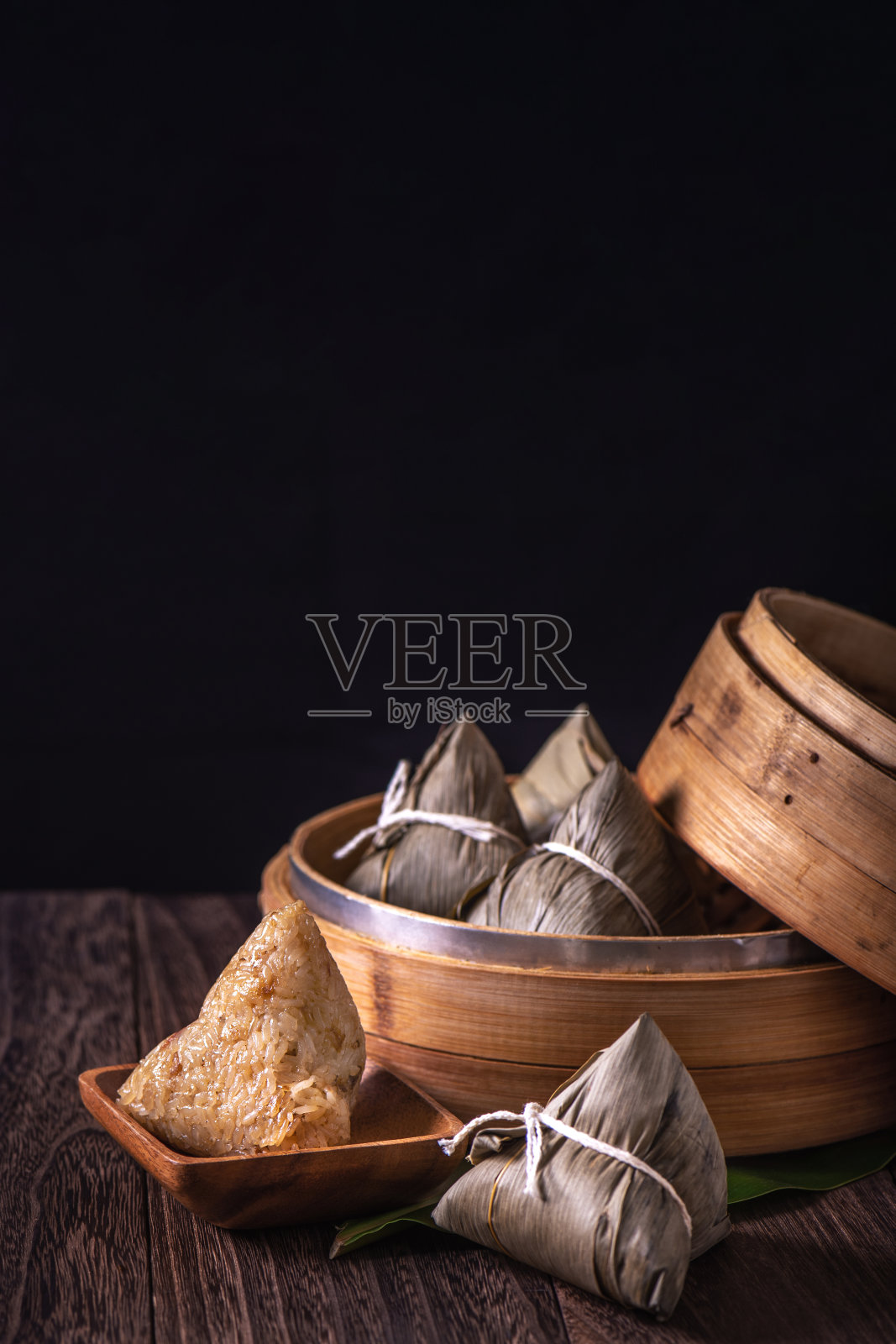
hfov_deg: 13.0
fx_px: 3919
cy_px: 672
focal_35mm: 105
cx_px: 448
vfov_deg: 19.5
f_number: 8
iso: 100
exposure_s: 1/125
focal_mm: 105
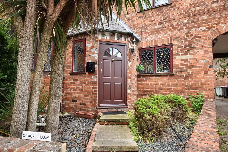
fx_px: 133
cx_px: 114
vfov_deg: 59.5
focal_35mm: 21
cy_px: 76
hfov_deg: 81.2
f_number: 5
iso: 100
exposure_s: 1/60
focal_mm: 14
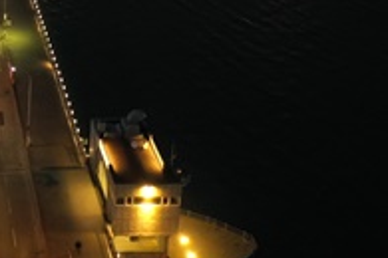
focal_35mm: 86
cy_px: -83
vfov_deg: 15.1
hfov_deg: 21.5
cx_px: -105
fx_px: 927
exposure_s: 1/12.5
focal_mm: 10.26
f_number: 2.8
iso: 800
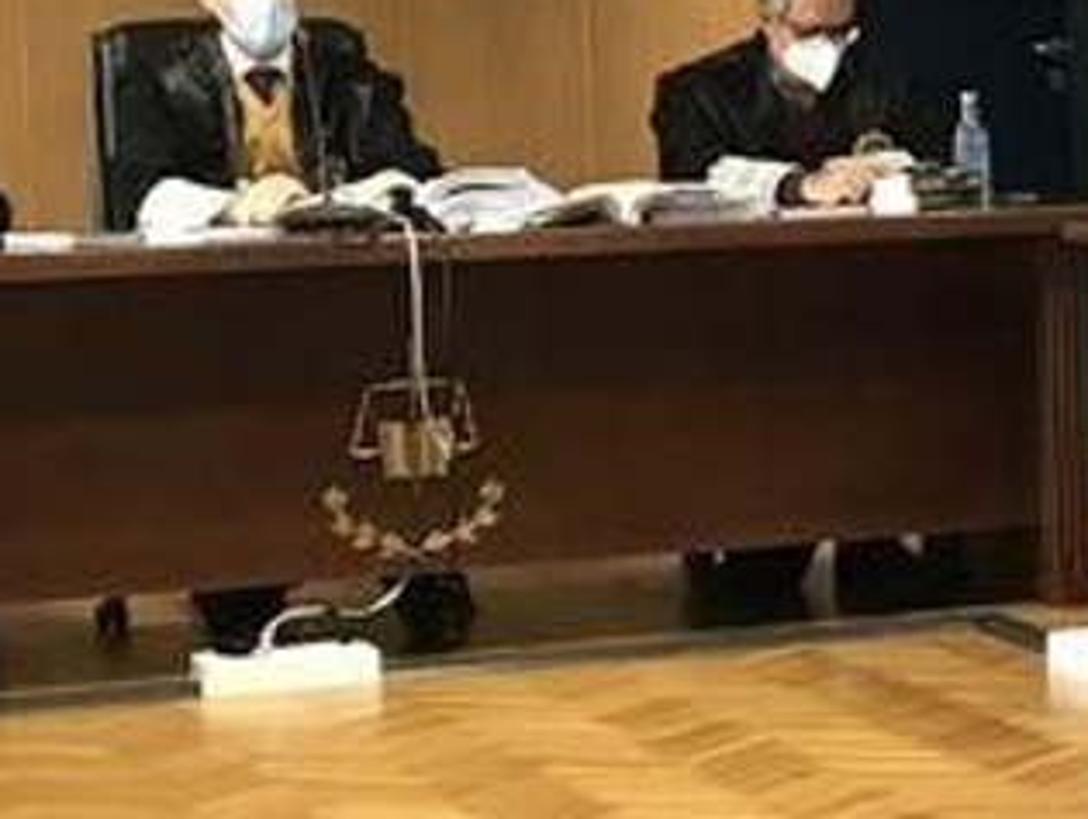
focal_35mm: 142
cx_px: 1686
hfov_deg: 13.1
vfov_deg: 10.5
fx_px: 4468
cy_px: 266
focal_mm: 3.99
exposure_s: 1/17
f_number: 1.8
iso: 64
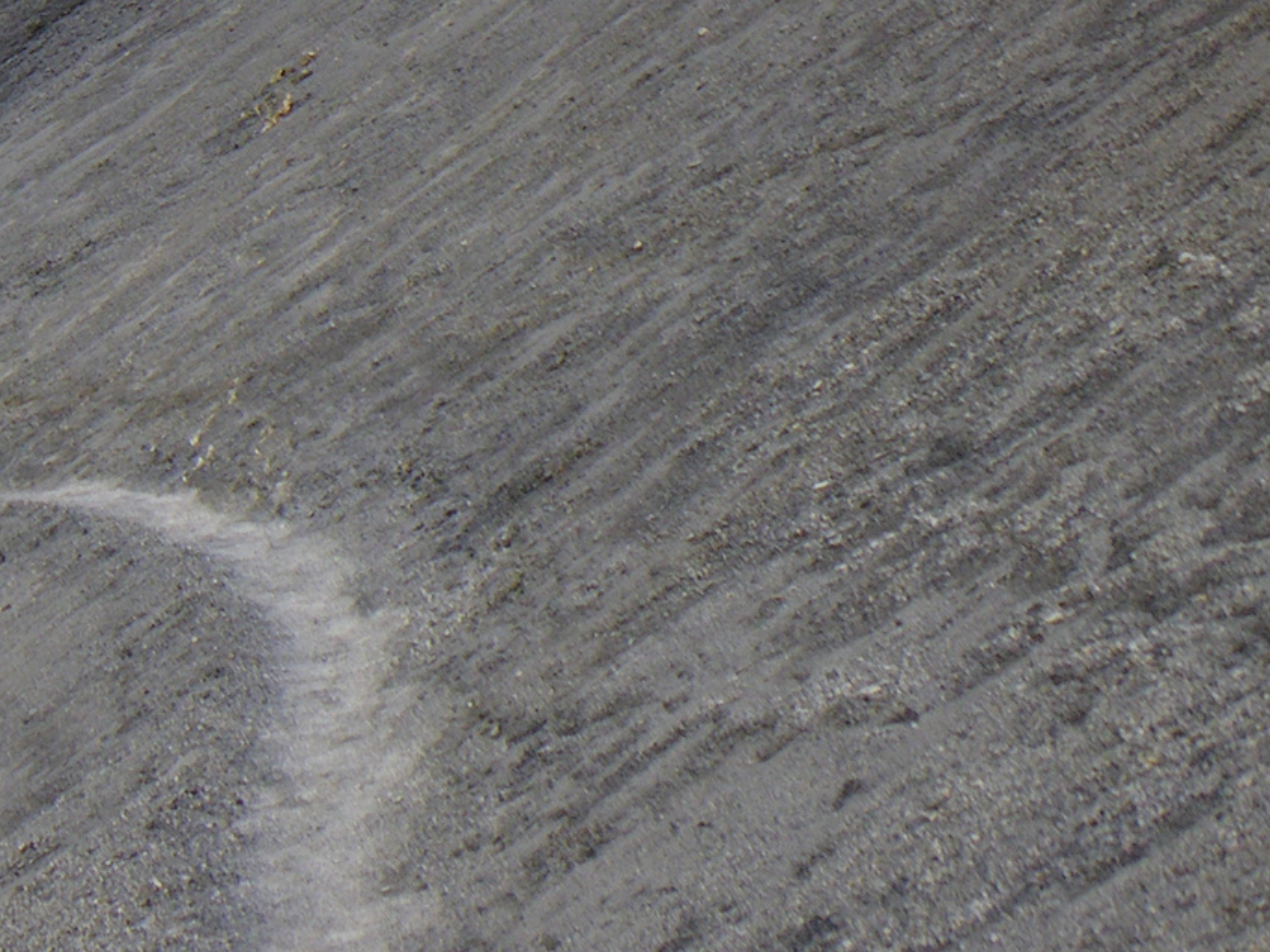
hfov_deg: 19.8
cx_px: -611
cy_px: -259
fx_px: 3155
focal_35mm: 86
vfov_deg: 16.3
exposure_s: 1/320
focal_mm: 5
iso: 50
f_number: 4.2
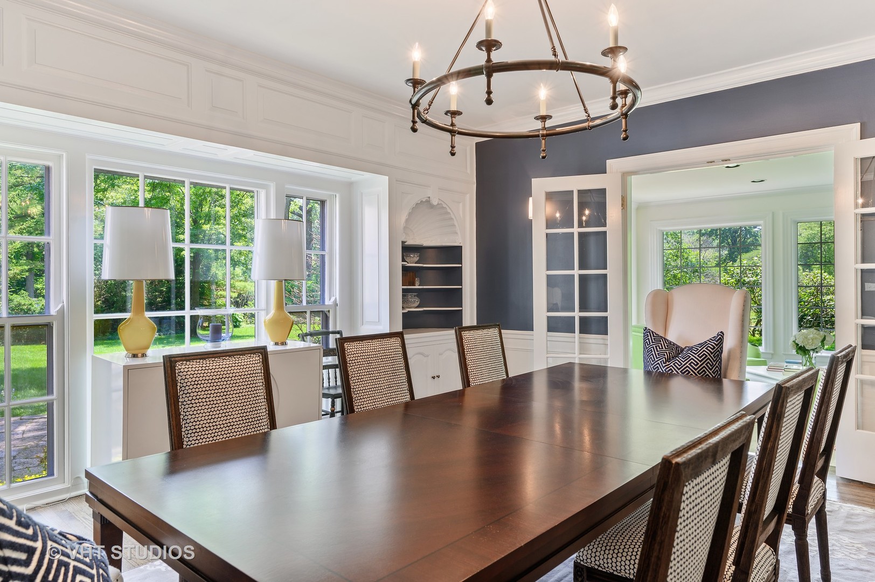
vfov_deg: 56.1
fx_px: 546
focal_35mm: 22
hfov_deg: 77.4
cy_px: 291
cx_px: 438
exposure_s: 1/2
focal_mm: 22.5
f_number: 8
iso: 100
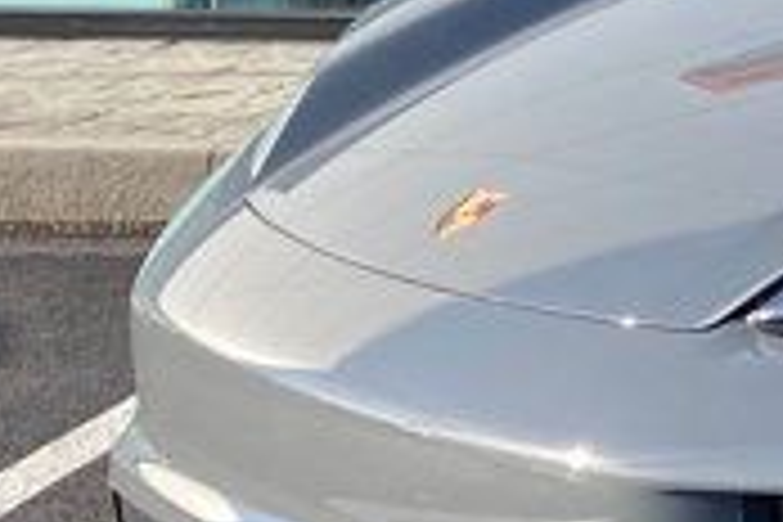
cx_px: 1611
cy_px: -279
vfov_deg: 7.9
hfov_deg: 10.9
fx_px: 3719
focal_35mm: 171
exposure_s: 1/800
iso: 20
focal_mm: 3.99
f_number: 1.8
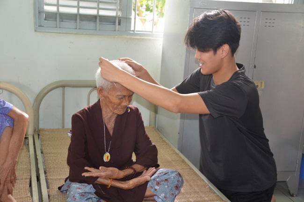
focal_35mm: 52
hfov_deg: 37.9
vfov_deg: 25.7
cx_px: 152
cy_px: 101
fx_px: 443
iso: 640
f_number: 4.5
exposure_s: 1/60
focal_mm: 35
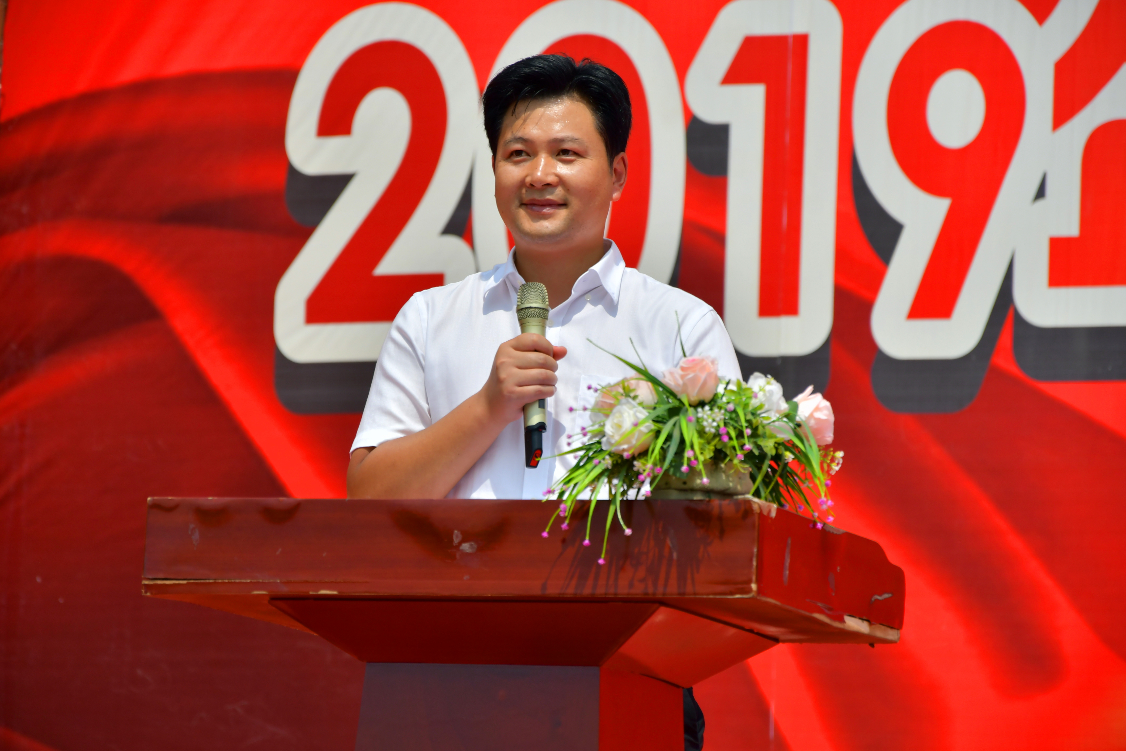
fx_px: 4910
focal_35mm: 157
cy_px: 376
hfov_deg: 13.1
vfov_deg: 8.7
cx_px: 563
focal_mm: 105
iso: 100
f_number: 5.6
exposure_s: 1/1600
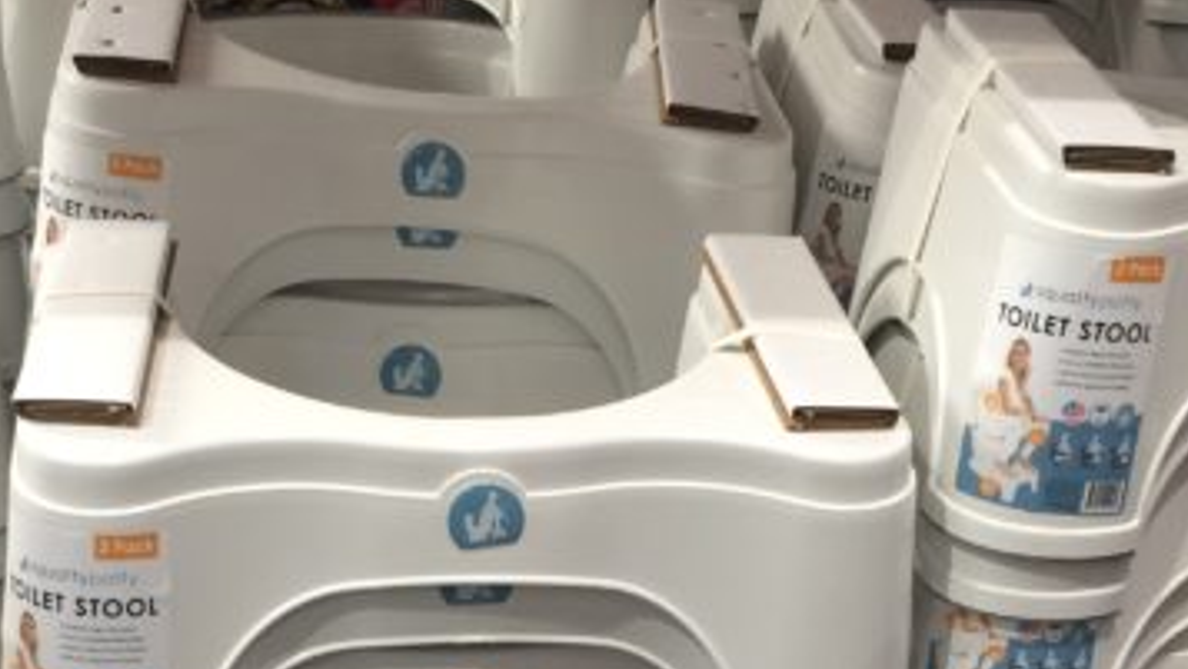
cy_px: 709
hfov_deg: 31.0
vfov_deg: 17.2
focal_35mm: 68
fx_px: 2143
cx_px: 552
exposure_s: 1/30
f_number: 2.2
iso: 64
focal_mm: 4.15
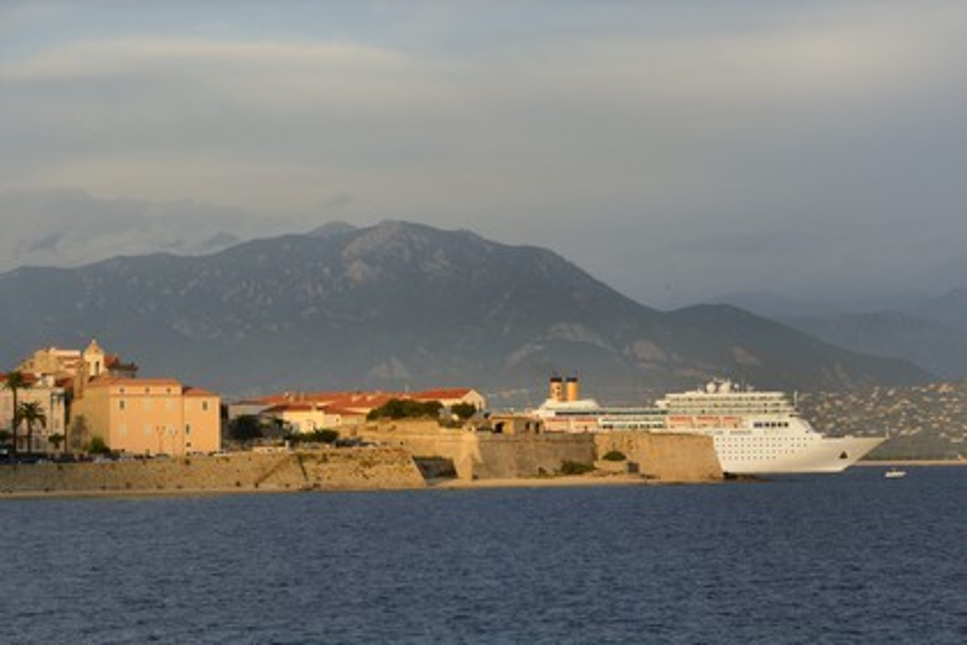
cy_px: 322
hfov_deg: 17.6
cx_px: 484
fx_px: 3116
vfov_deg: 11.8
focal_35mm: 116
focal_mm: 116
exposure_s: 1/400
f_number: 9
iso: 400
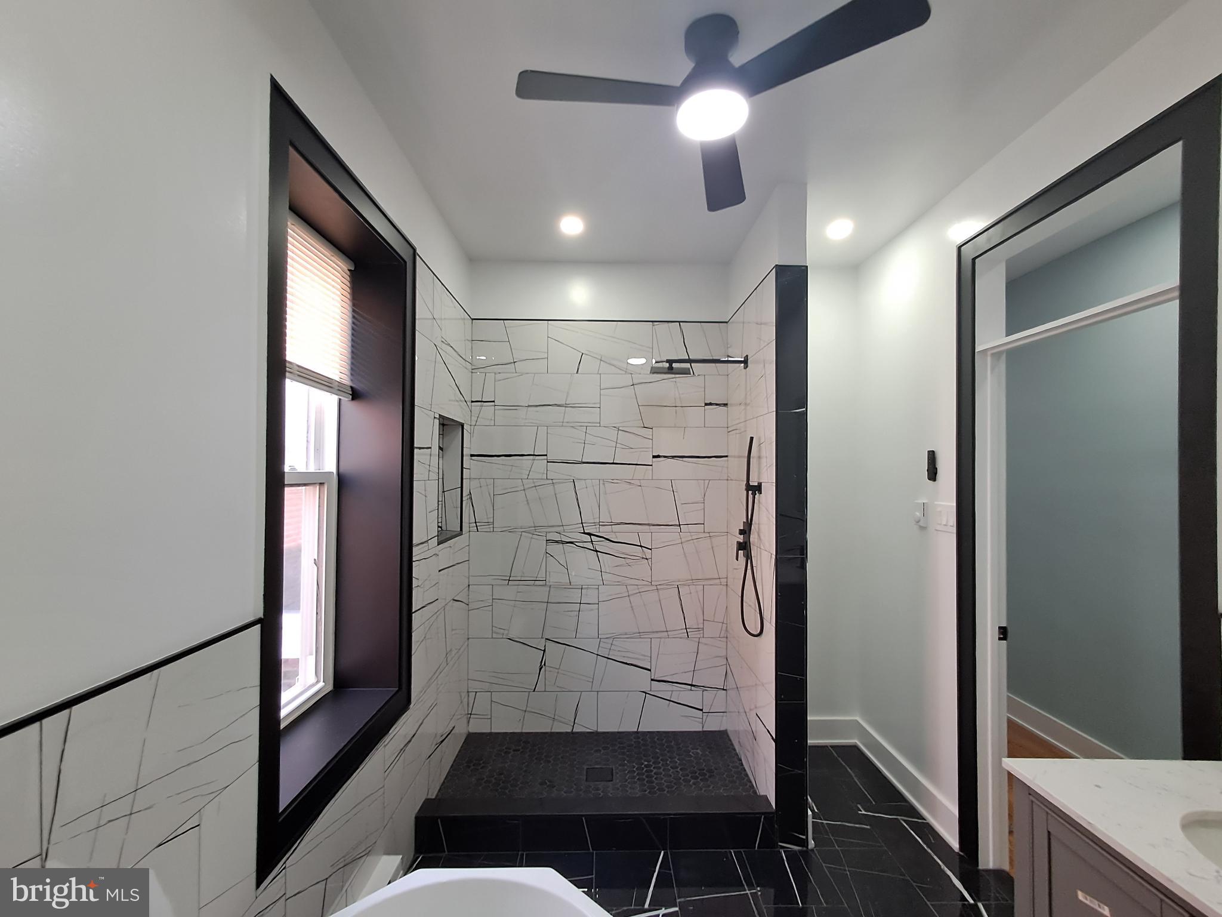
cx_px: 611
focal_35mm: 16
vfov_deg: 78.1
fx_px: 565
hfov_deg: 94.5
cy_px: 458
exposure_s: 1/40
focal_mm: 1.64
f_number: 2.2
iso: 125
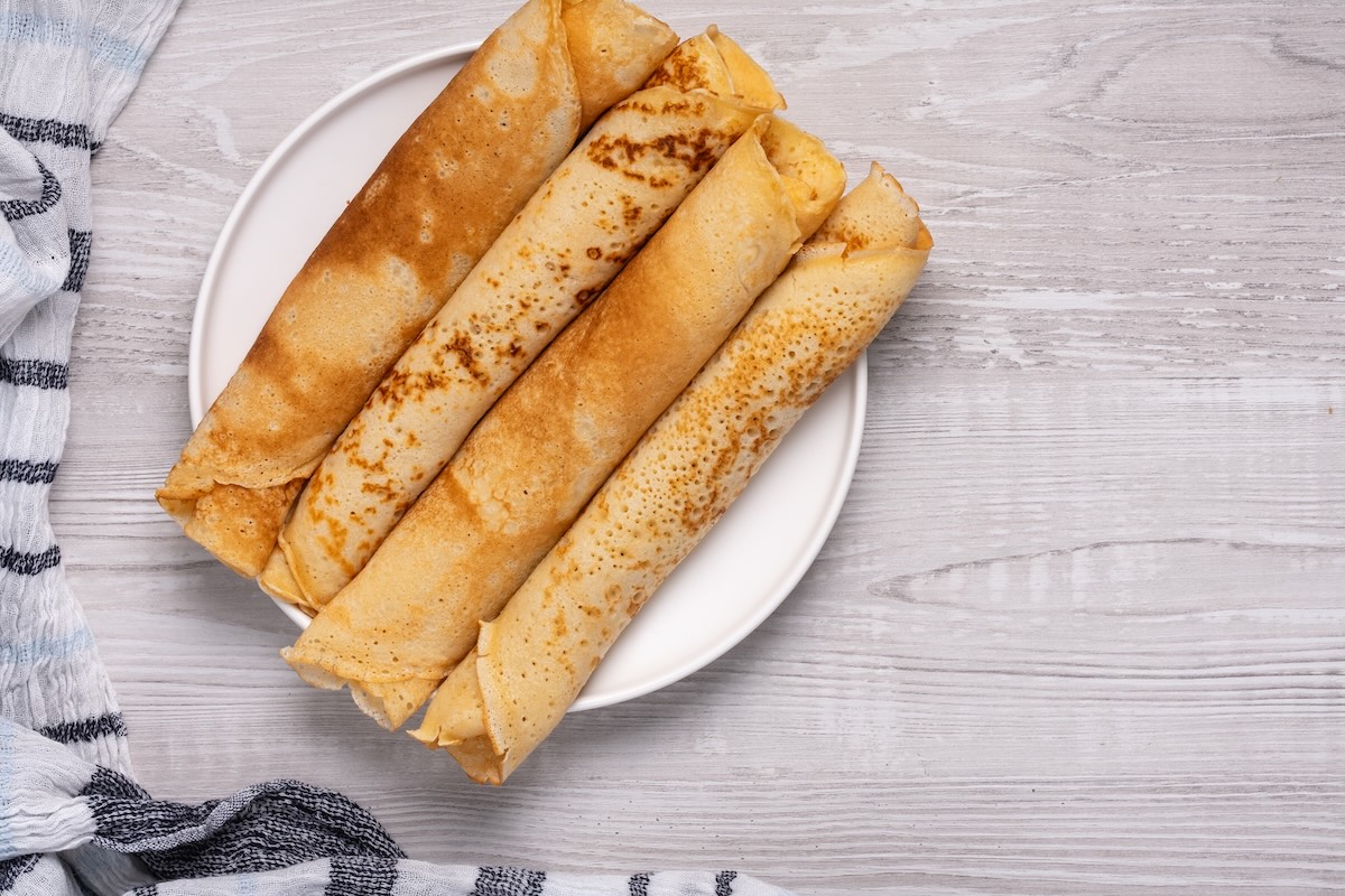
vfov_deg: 11.4
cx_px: 672
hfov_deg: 17.1
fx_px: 4483
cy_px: 448
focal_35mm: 120
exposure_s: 1/125
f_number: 11
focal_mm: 80
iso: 160
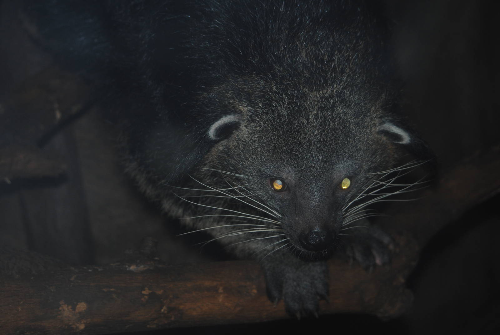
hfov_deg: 24.6
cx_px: 250
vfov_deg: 16.6
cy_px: 168
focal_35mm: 82
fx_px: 1147
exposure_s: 1/60
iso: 200
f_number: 4.5
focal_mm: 55
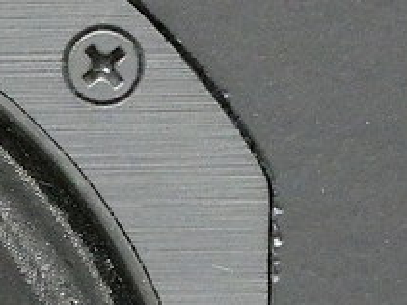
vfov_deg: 1.8
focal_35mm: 842
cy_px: 525
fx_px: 9894
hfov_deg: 2.3
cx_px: -374
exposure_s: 1/8
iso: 1600
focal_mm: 33.2
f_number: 5.6
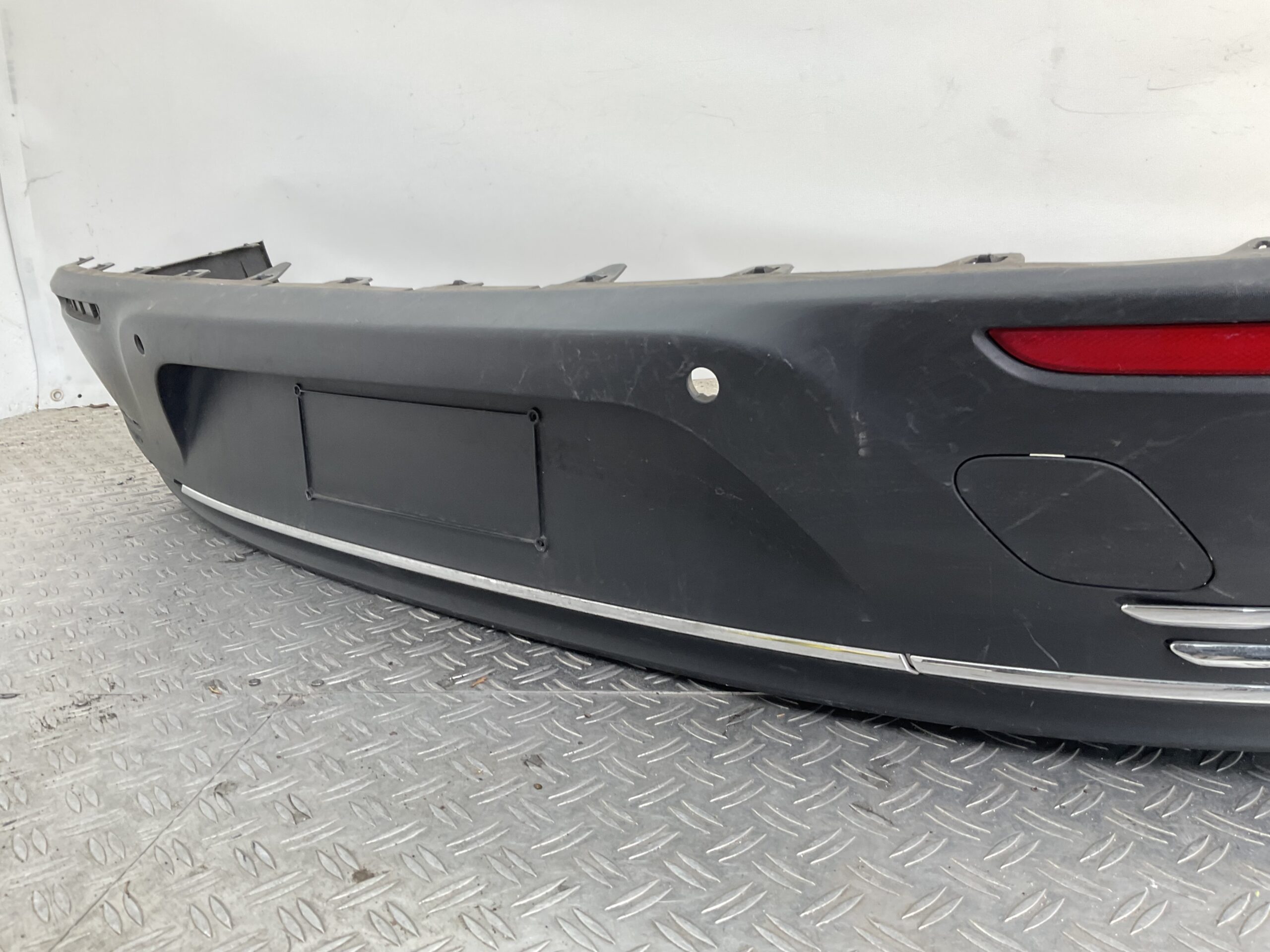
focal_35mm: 29
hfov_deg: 61.7
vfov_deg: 48.2
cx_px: 635
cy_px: 476
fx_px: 1064
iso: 20
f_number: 1.8
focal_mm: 3
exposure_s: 1/100
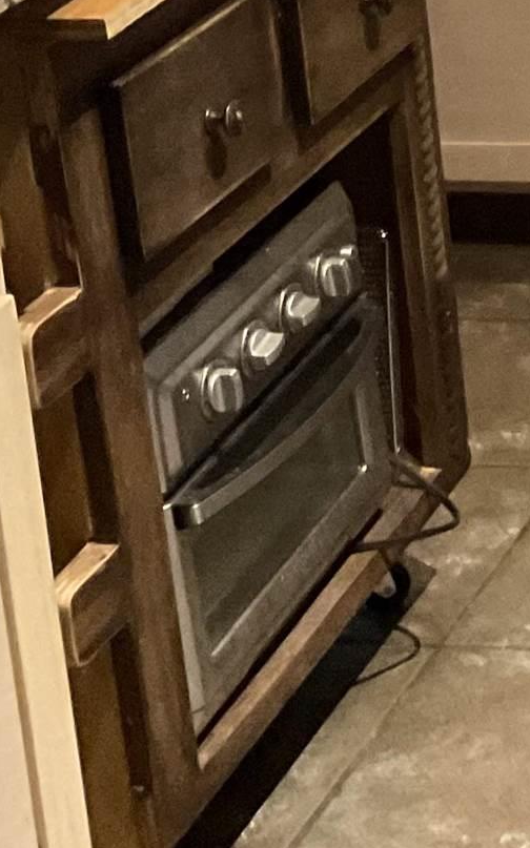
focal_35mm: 117
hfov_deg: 9.3
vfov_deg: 16.7
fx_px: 2705
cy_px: -275
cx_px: 1510
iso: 250
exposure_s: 1/30
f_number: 1.8
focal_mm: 3
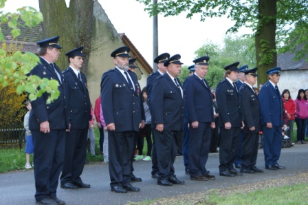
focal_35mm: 82
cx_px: 154
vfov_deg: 16.5
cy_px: 102
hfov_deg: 24.6
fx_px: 705
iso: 800
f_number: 5.6
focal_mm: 55
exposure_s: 1/40
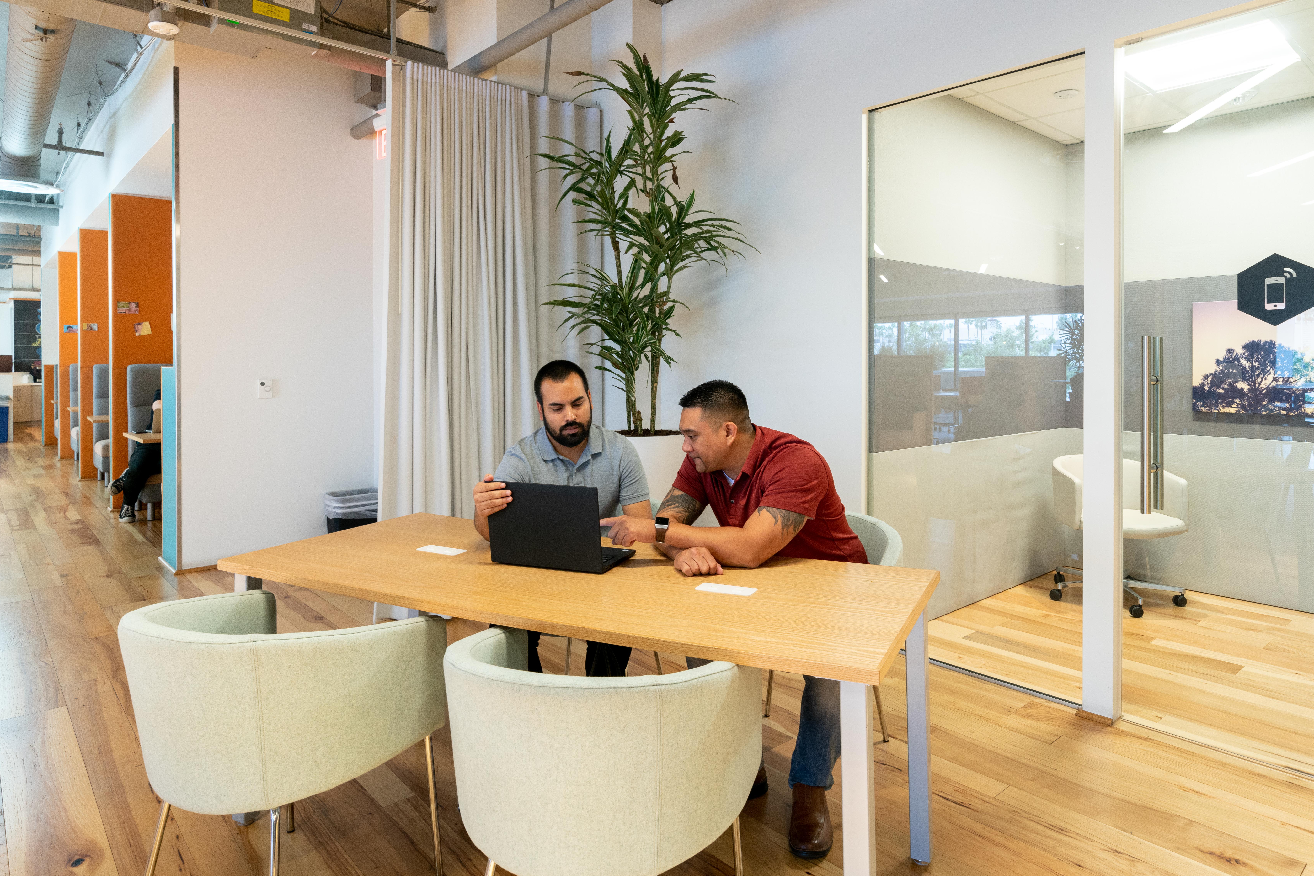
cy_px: 381
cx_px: 700
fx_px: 767
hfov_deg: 81.1
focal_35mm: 21
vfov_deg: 59.3
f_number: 8
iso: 800
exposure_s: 1/6
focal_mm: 18
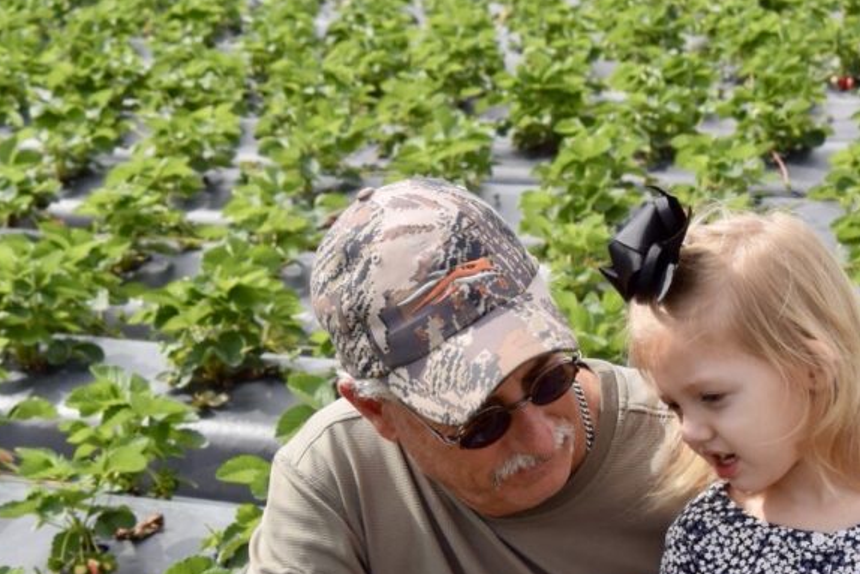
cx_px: 455
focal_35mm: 141
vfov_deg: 9.7
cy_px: 482
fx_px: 3369
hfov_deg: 14.5
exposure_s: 1/400
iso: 160
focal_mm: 29.4
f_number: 5.6
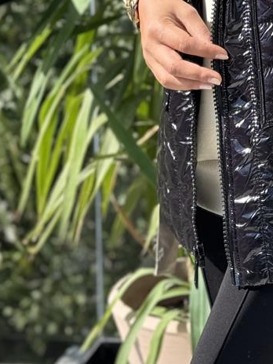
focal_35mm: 138
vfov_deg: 13.9
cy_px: -62
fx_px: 1451
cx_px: 314
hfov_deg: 10.6
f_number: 1.78
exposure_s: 1/454
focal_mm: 6.76
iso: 64
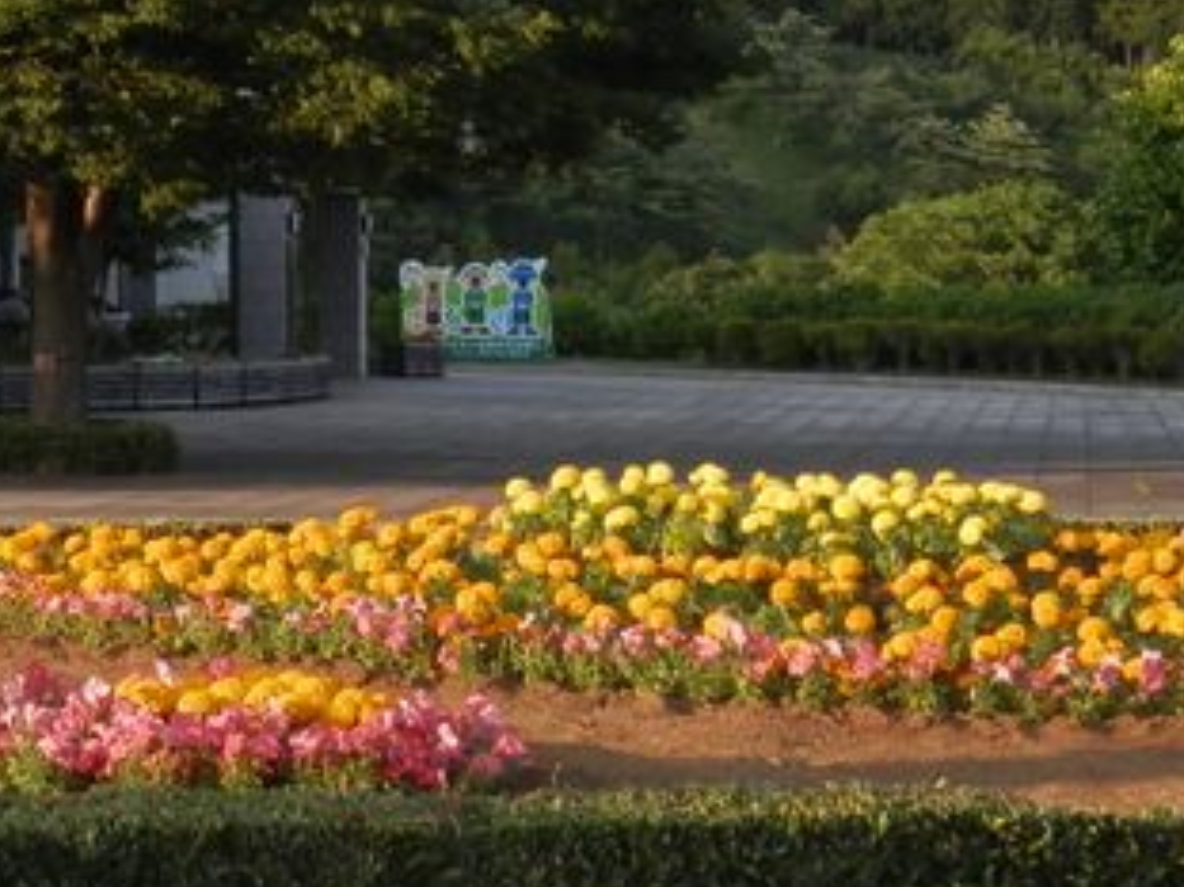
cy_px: -110
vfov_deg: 11.6
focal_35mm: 126
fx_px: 4308
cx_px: 34
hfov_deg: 15.4
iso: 80
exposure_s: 1/160
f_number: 4
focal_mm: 8.9
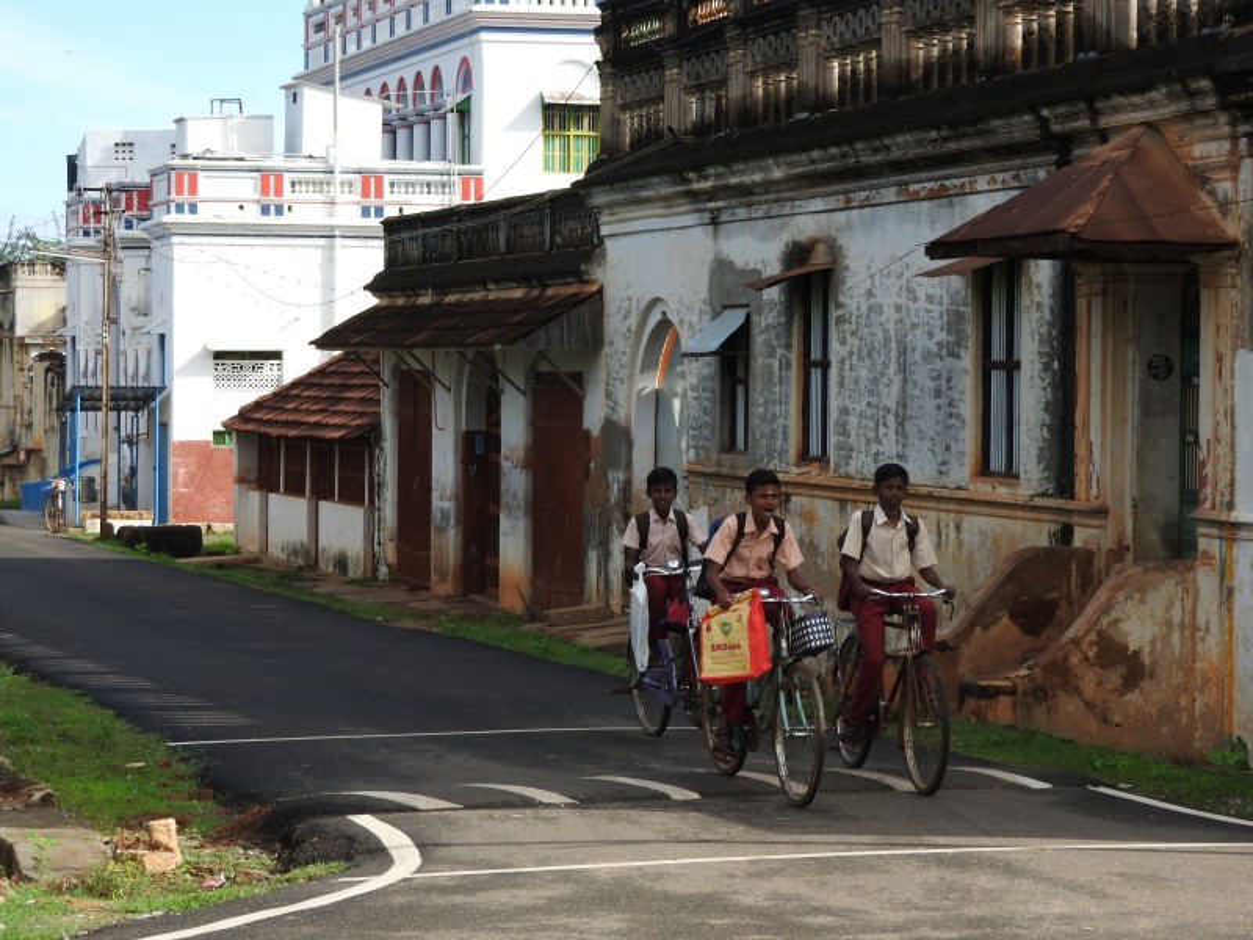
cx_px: 626
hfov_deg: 17.1
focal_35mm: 115
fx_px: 4163
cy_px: 470
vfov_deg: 12.9
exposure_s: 1/400
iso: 100
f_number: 5
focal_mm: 20.6
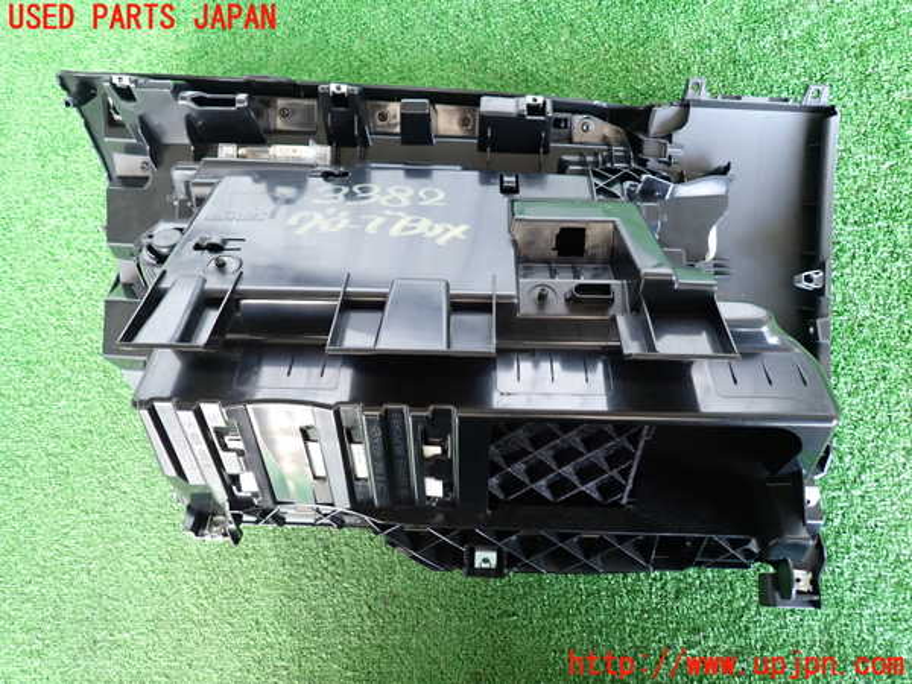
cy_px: 342
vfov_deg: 54.9
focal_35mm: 25
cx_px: 456
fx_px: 659
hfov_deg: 69.4
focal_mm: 4.5
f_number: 2
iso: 200
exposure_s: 1/30
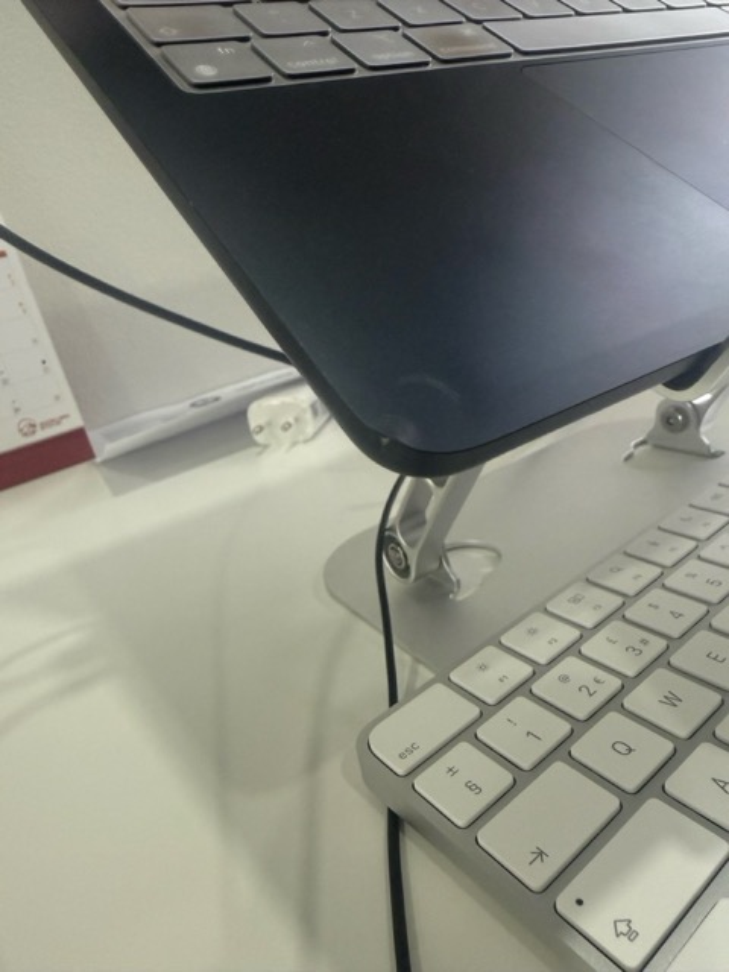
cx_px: 364
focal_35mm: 24
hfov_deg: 56.8
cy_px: 486
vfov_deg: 71.6
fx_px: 674
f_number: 2.2
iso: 320
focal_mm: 2.22
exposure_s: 1/89
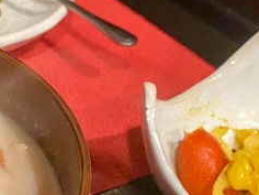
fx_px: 658
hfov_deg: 19.5
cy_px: 169
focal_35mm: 88
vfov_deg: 16.6
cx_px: -124
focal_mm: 4.25
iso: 400
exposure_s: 1/60
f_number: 1.8
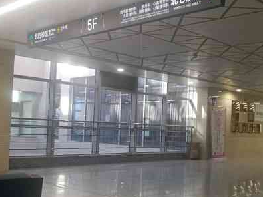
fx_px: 364
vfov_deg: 30.2
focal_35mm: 48
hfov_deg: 39.7
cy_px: 114
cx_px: 142
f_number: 1.8
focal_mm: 3.95
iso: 125
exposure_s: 1/50
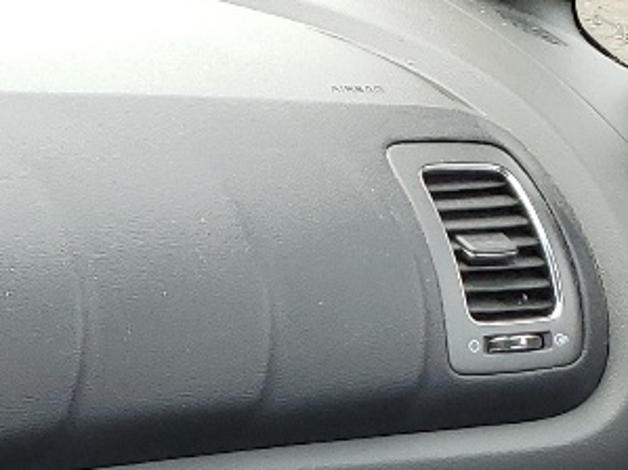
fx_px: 2521
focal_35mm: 139
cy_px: 995
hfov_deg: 12.8
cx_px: -517
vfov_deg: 9.8
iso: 50
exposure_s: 1/370
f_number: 1.5
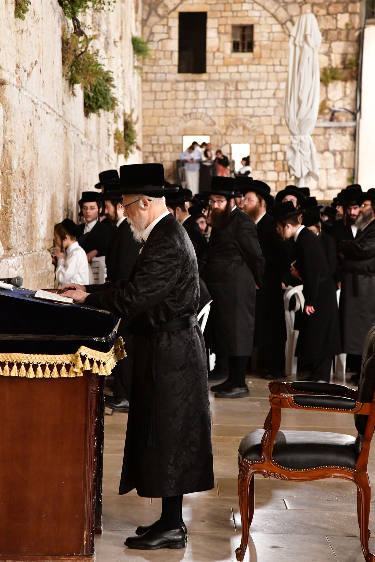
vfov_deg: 20.8
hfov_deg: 14.0
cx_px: 177
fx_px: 1531
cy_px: 244
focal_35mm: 98
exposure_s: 1/100
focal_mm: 86
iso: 10000
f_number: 5.6
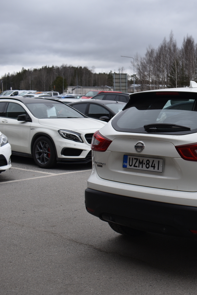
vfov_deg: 37.7
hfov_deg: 23.8
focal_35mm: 53
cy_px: 145
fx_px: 433
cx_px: 224
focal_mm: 23
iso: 200
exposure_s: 1/350
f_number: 8
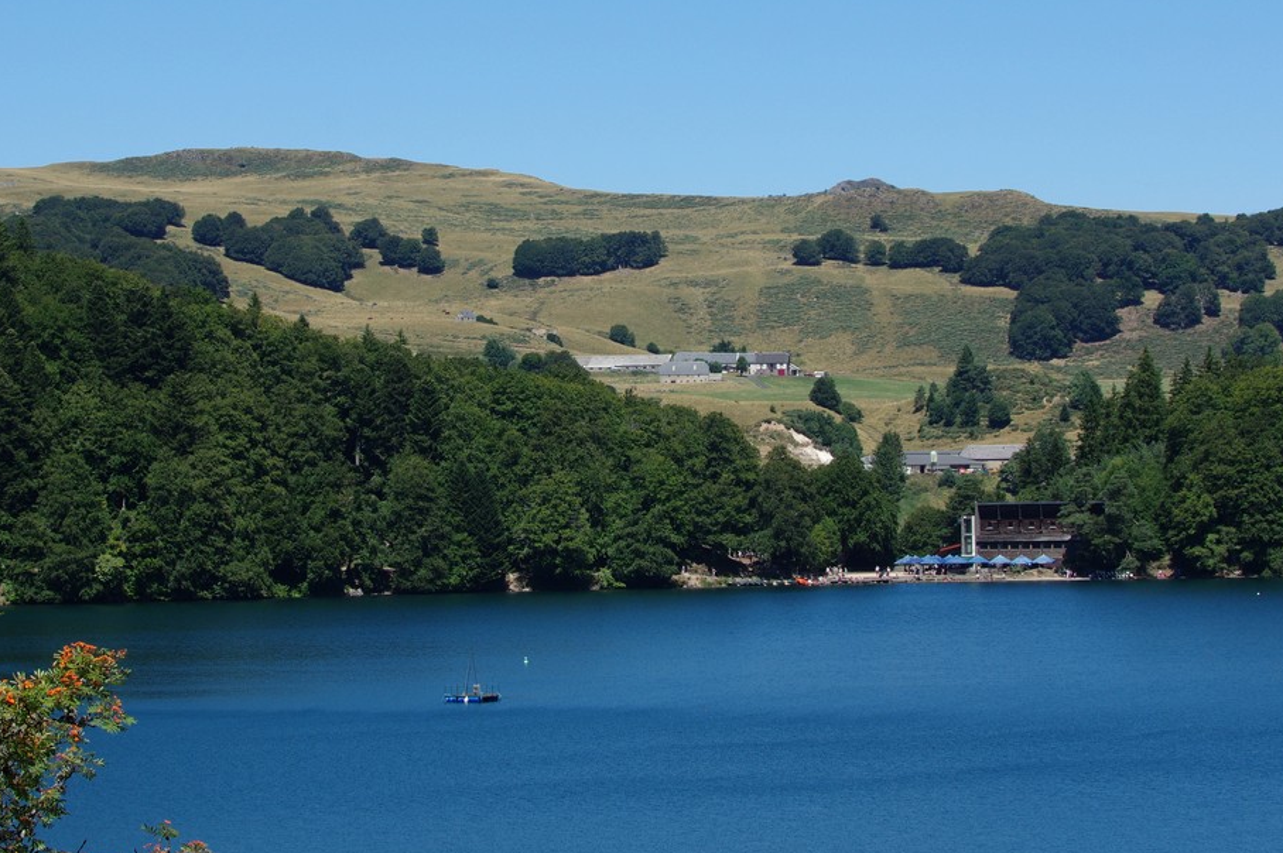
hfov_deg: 17.2
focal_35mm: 119
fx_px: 4238
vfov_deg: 11.5
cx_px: 615
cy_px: 319
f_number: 11
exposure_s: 1/250
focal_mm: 60
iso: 200
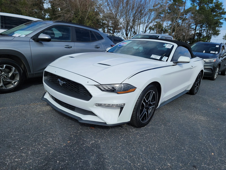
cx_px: 113
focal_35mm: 24
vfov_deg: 56.8
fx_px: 157
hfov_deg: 71.6
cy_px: 85
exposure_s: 1/1195
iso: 50
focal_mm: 6.7
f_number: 1.8
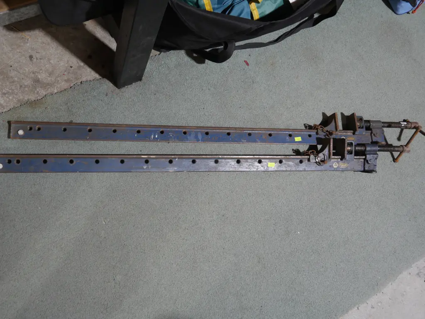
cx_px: 212
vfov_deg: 37.8
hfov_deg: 49.0
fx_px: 467
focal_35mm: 38
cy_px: 160
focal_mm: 19
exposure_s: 1/60
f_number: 4.1
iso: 500
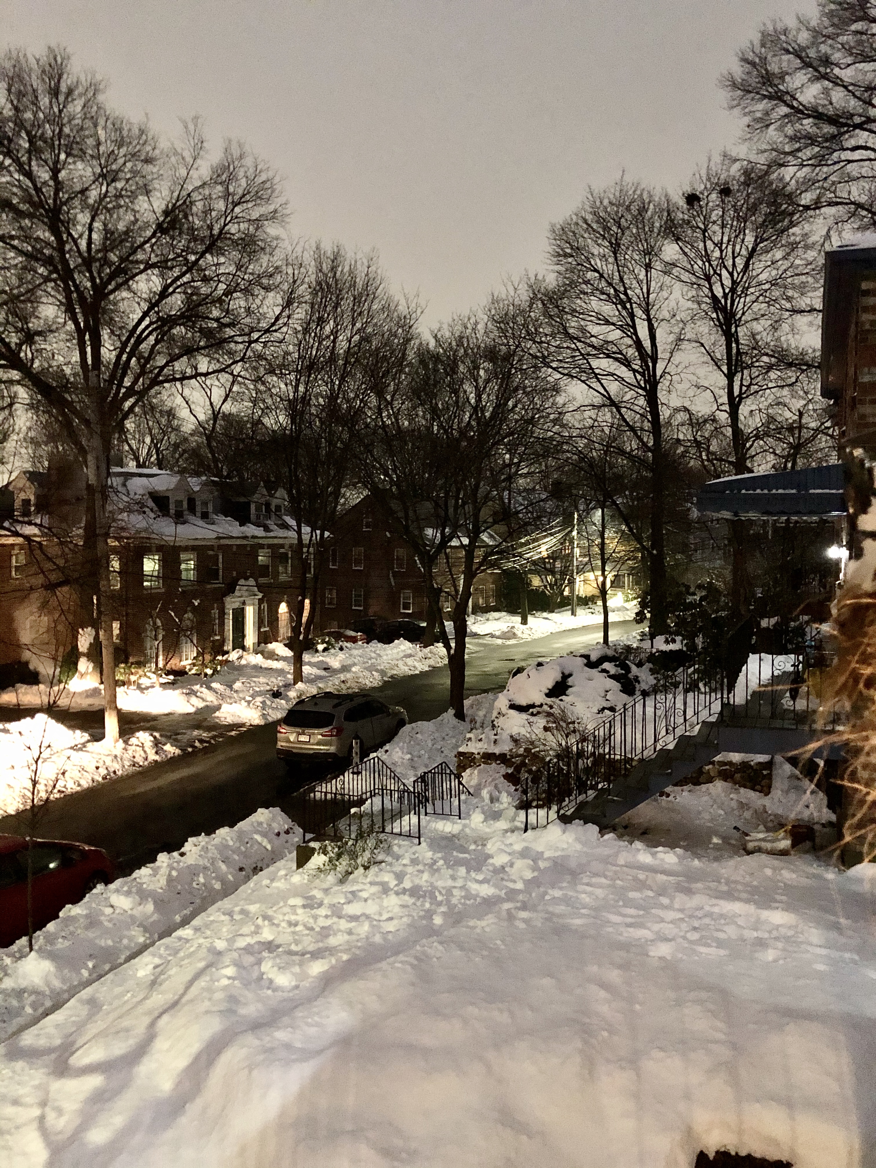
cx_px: 438
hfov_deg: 49.7
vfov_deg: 63.4
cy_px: 584
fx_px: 945
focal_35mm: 28
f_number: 1.8
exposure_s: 1/4
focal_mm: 3.99
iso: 250
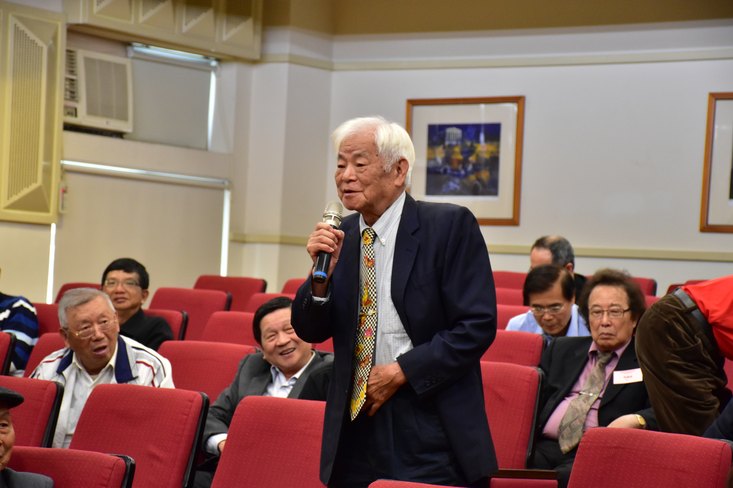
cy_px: 244
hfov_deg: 18.2
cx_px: 366
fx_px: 2290
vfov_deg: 12.2
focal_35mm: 112
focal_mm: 75
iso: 1600
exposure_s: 1/60
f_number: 5
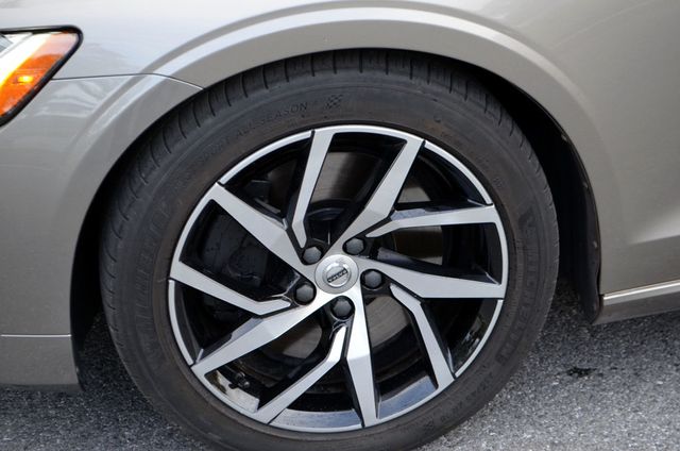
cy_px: 226
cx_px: 340
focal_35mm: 72
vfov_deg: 18.8
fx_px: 1357
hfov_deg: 28.1
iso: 400
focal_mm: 48
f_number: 5.6
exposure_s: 1/125
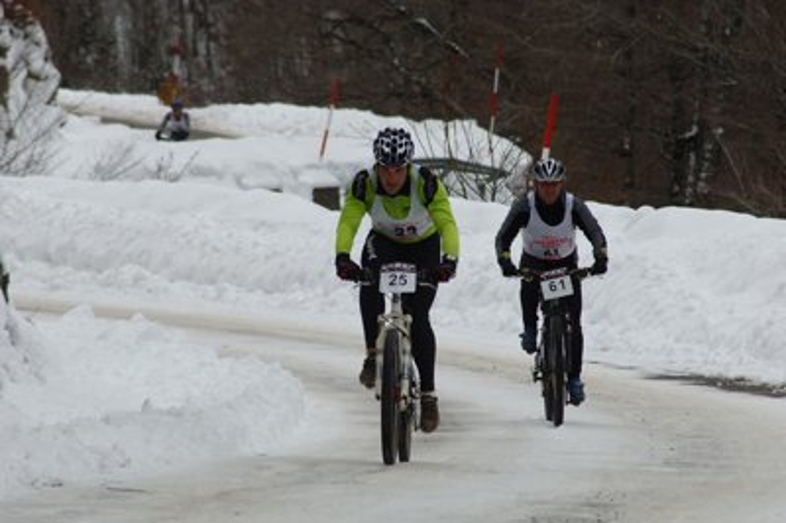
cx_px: 393
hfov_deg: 6.2
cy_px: 262
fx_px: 7199
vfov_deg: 4.2
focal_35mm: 330
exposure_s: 1/250
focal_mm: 220
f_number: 8
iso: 400
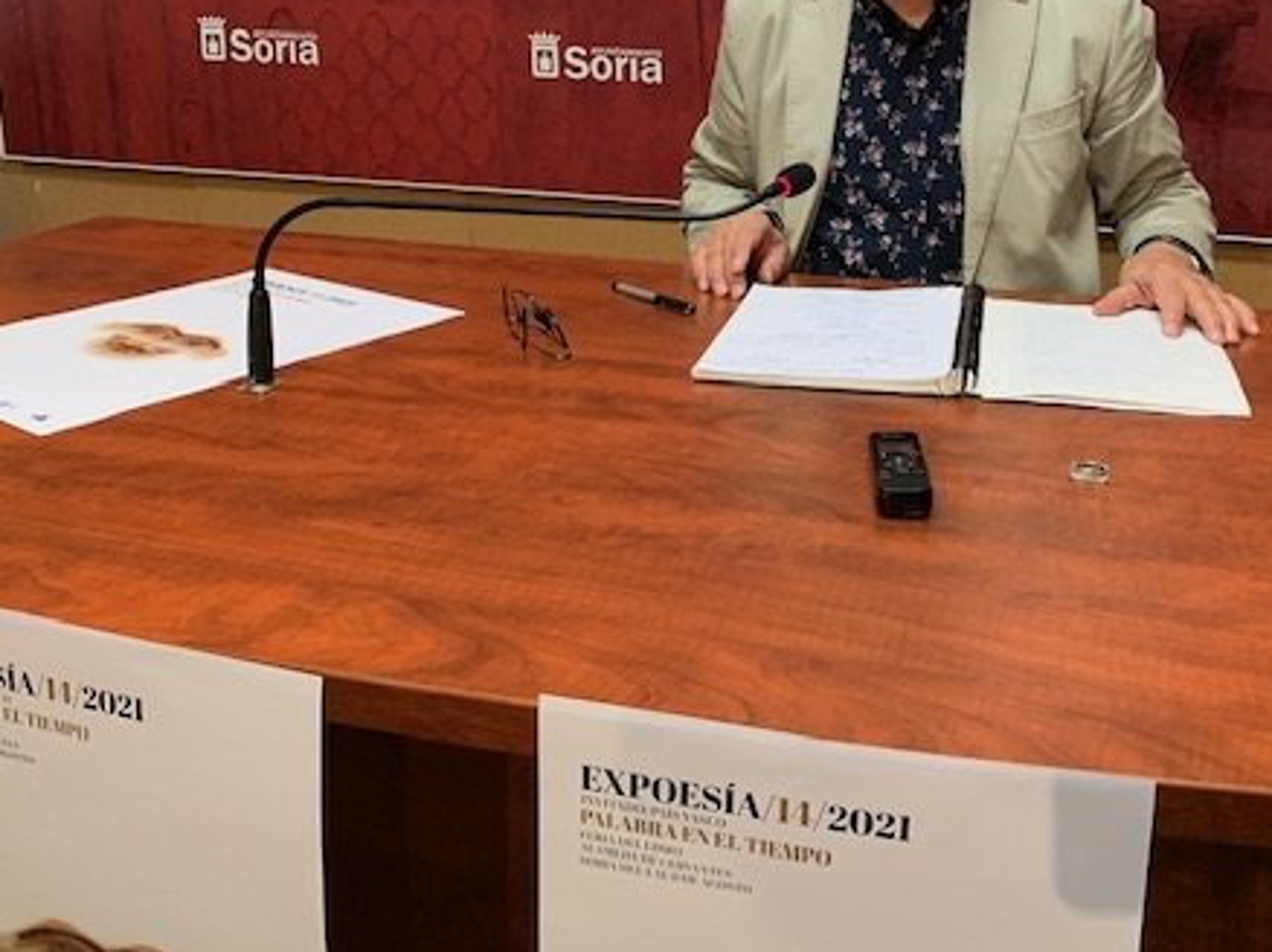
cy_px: 267
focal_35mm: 38
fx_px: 1396
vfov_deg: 37.0
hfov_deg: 48.6
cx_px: 790
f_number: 1.8
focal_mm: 4.25
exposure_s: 1/50
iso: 100
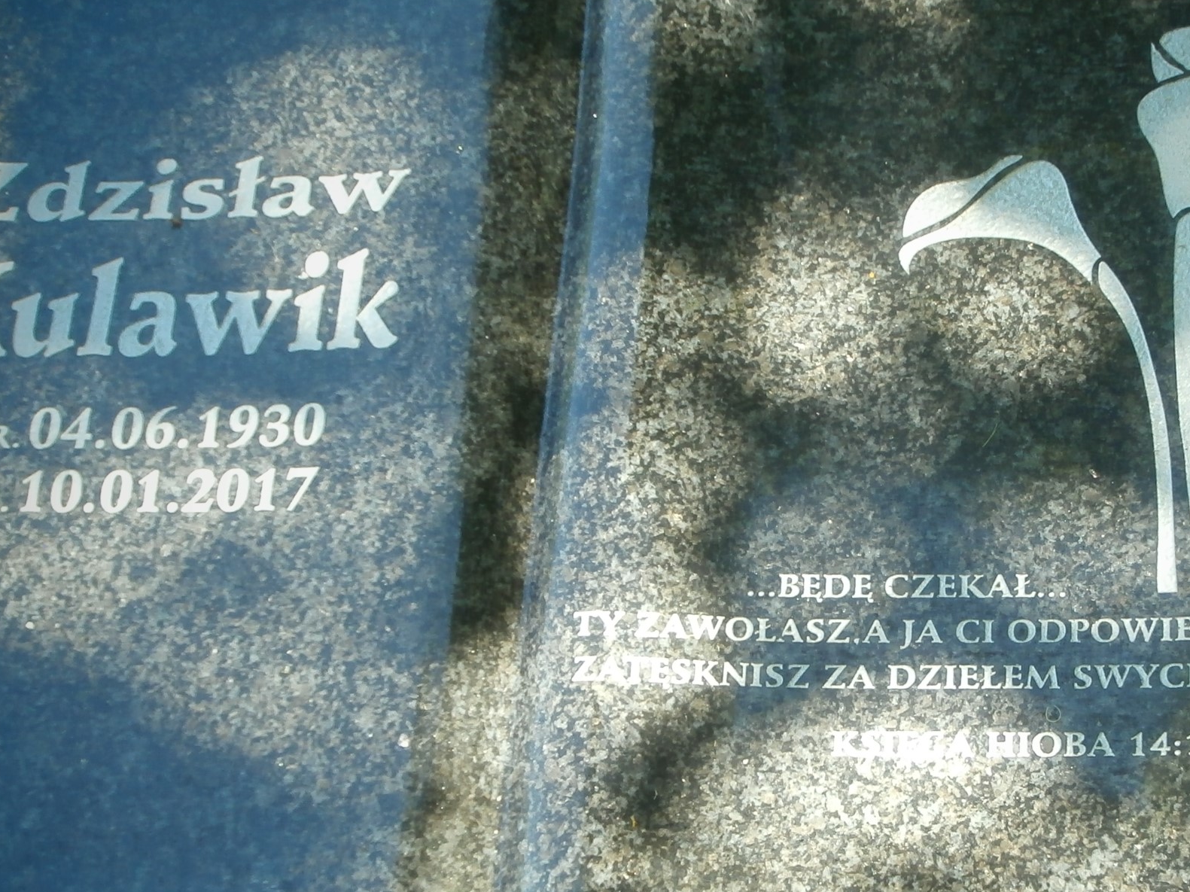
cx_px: 809
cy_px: 574
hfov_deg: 26.9
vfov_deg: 20.4
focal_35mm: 72
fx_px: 2475
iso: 125
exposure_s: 1/80
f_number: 3.9
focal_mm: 6.67
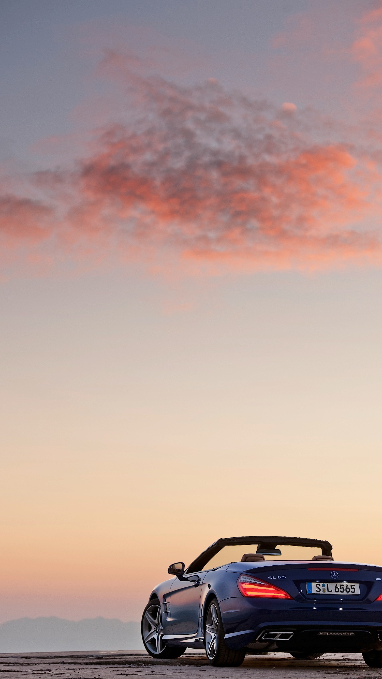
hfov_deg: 10.7
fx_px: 2035
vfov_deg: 18.9
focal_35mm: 113
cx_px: 221
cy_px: 345
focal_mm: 100
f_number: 4
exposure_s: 1/40
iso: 100
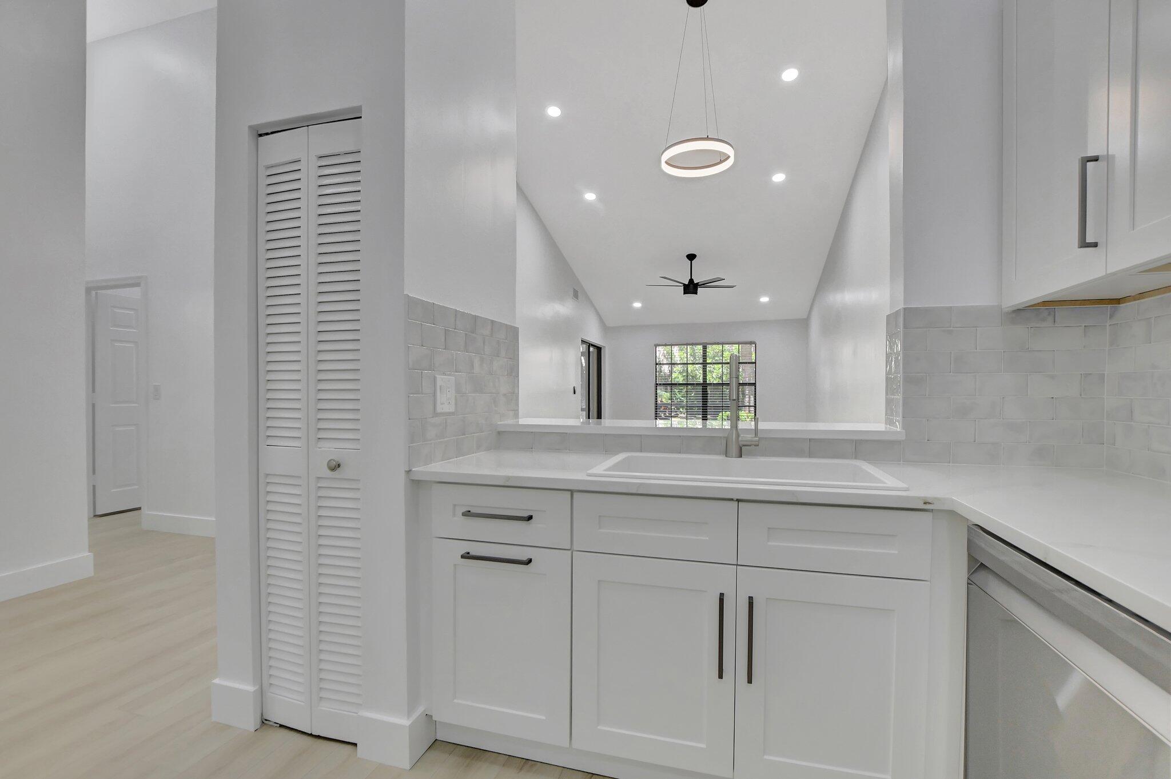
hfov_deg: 100.4
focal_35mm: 15
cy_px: 390
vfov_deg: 77.2
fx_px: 488
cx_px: 586
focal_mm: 10
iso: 1000
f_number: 8
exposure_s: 1/15
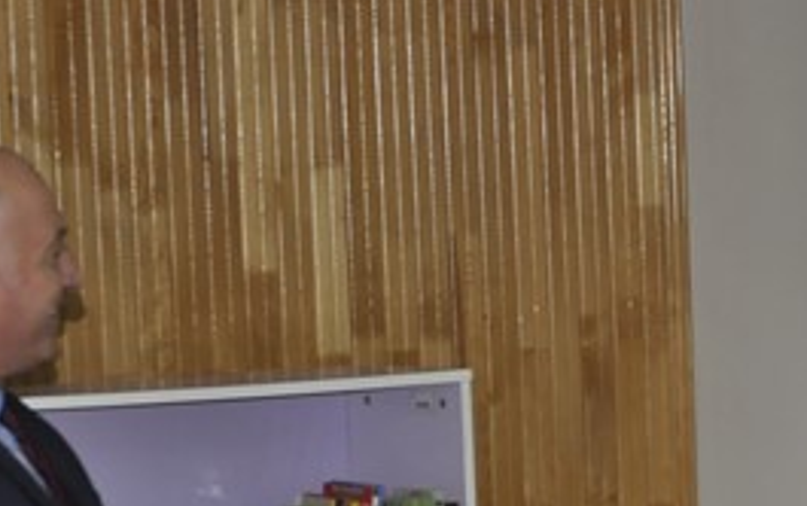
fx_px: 4776
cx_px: 716
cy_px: 460
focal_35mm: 217
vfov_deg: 6.0
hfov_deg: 9.6
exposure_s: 1/60
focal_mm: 58
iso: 800
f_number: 5
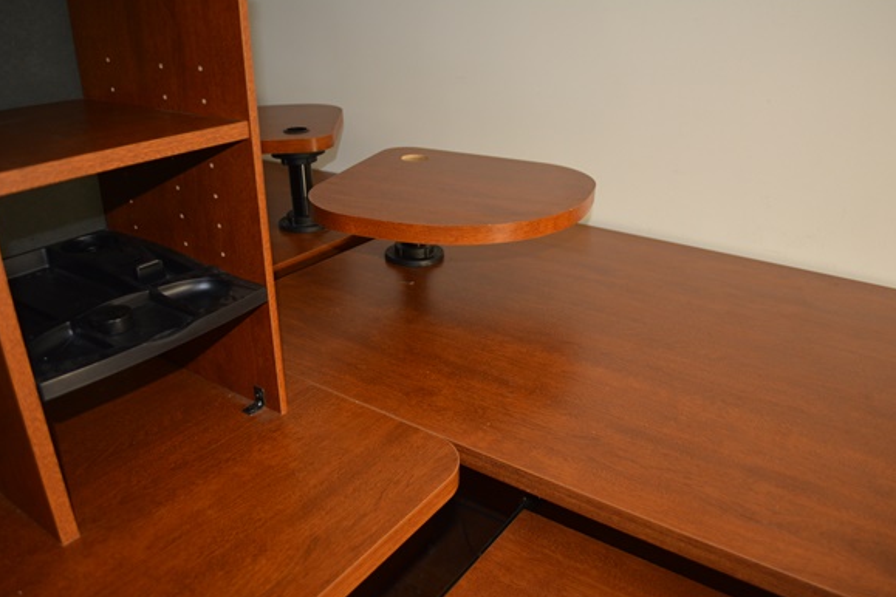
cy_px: 295
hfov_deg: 65.5
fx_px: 697
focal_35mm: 28
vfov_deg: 46.4
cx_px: 449
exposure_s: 1/60
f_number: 3.5
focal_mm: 18
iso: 640
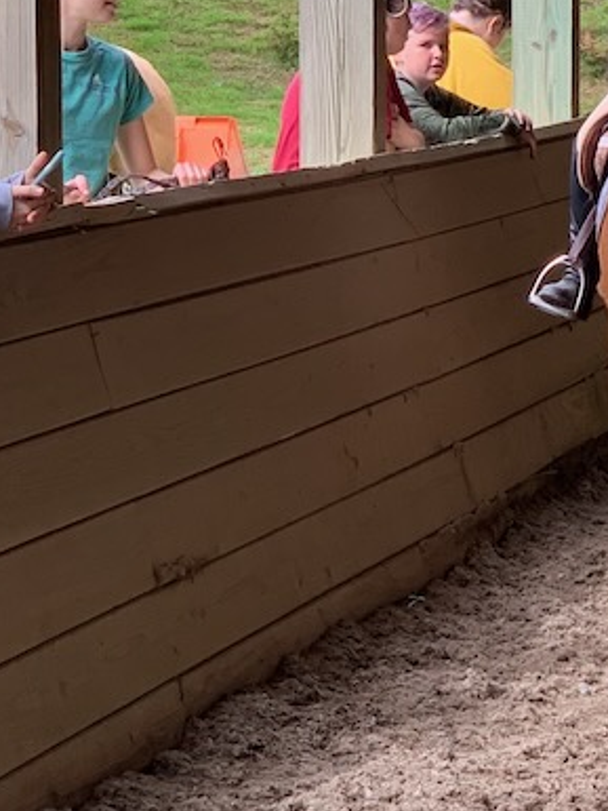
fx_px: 4049
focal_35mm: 173
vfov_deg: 11.4
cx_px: 783
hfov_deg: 8.5
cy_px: 221
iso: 16
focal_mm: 6
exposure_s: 1/71
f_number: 2.4
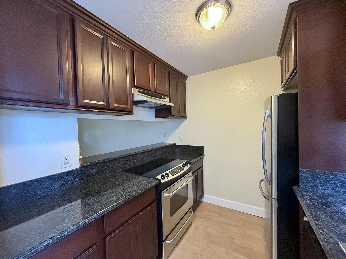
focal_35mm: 14
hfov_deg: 102.1
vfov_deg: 85.7
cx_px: 173
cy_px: 130
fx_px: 140
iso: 500
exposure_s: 1/60
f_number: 2.2
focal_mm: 2.22
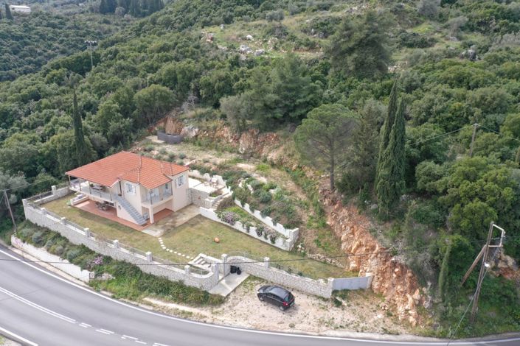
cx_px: 260
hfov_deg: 65.5
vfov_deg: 46.4
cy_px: 173
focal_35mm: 28
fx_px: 404
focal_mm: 10.26
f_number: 5
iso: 100
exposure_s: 1/200
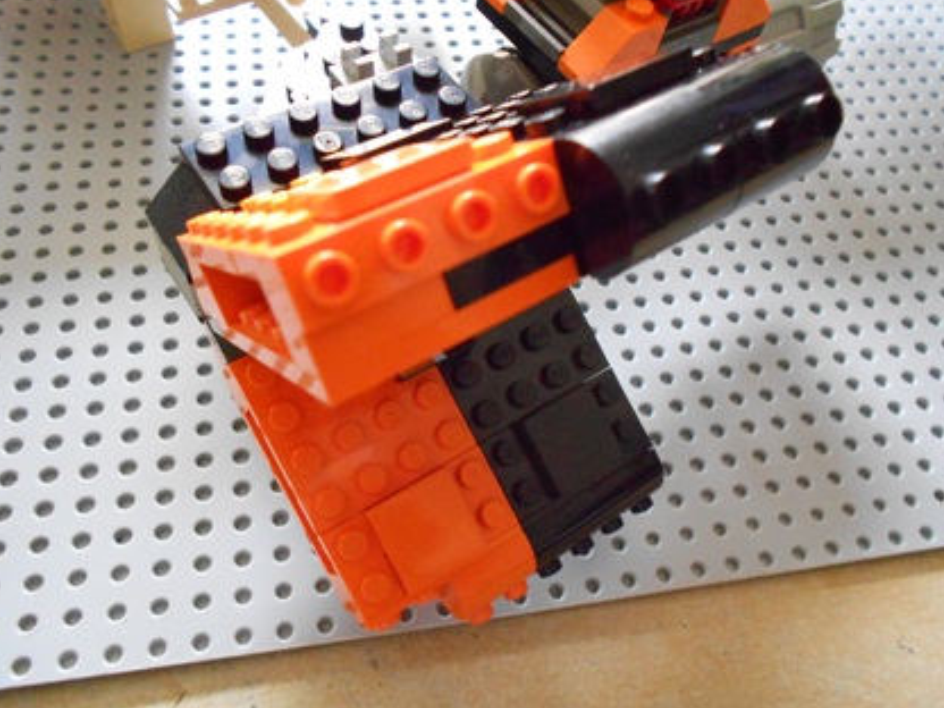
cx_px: 472
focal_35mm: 28
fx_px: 764
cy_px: 363
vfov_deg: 49.7
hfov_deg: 63.4
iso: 800
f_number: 3.2
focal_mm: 4.6
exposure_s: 1/50
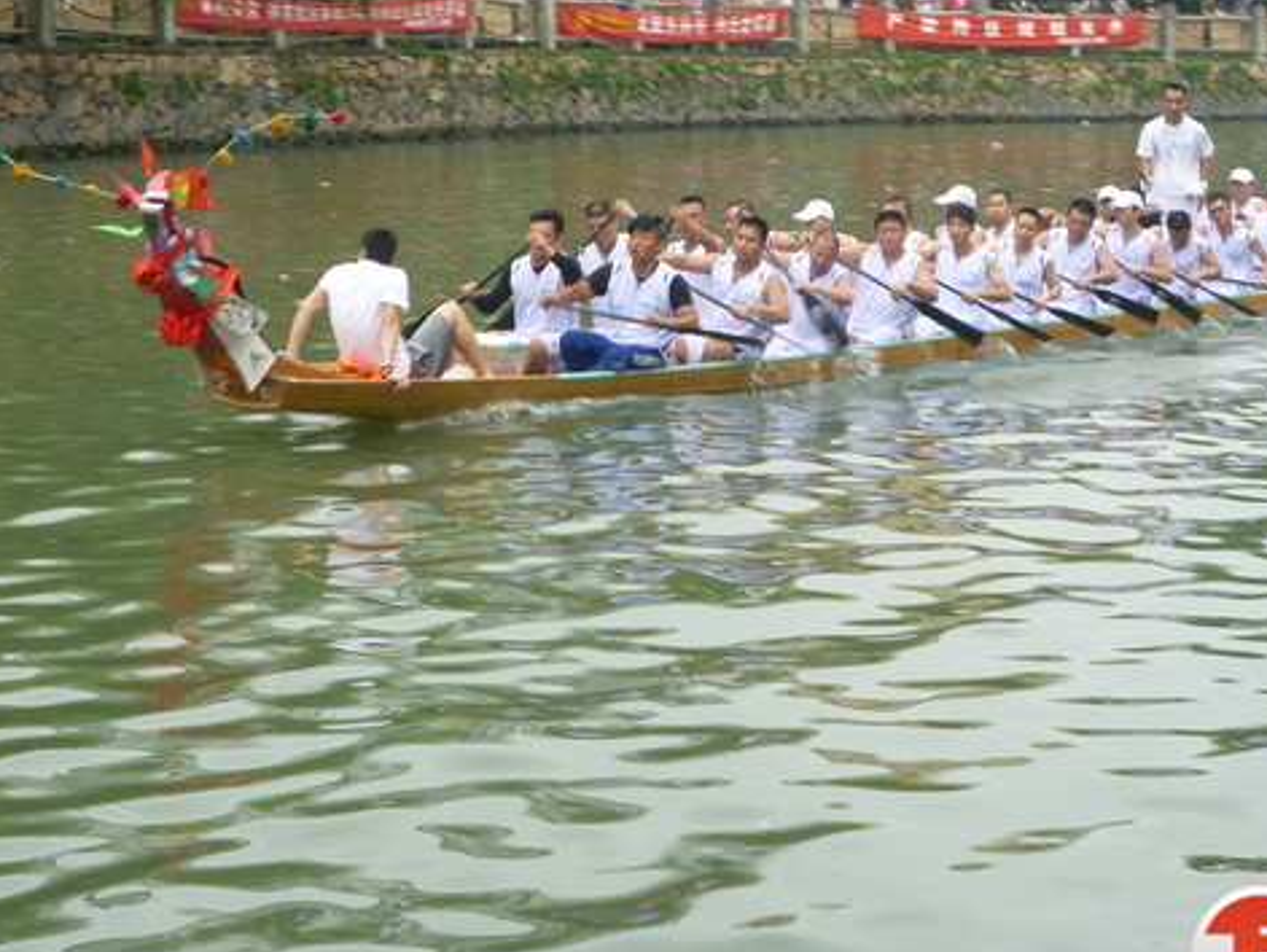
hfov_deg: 22.7
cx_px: 635
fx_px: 3150
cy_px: 278
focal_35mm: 86
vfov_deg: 17.1
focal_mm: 9.5
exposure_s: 1/40
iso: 100
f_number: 5.2
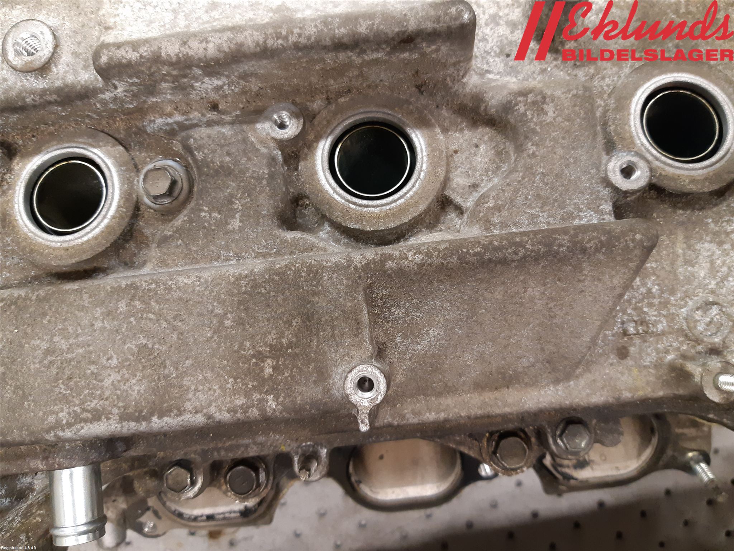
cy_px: 276
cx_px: 367
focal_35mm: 26
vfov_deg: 53.1
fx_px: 551
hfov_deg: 67.3
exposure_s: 1/33
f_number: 1.7
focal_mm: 3.93
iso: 200
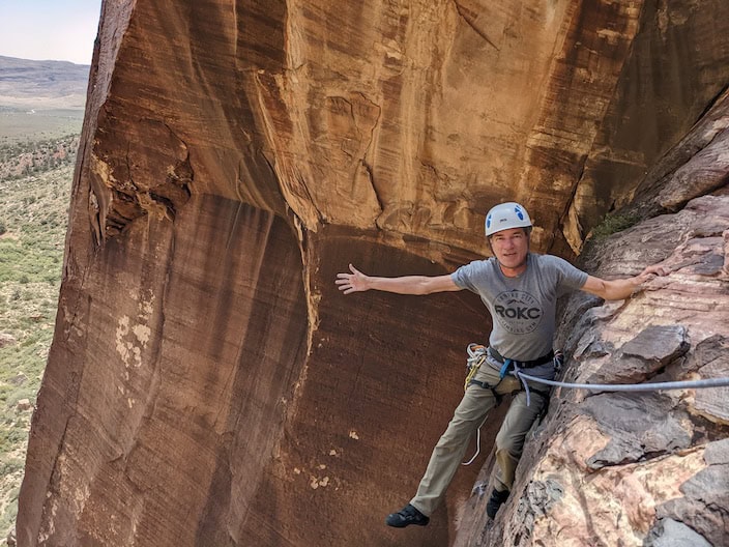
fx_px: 569
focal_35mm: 27
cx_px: 364
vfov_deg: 51.4
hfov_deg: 65.3
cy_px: 274
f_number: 1.7
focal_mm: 4.4
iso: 37
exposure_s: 1/1117
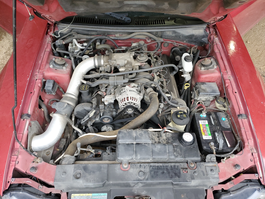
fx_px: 199
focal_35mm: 26
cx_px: 132
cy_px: 100
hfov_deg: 67.3
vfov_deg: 53.1
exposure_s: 1/60.2
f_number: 1.5
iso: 80
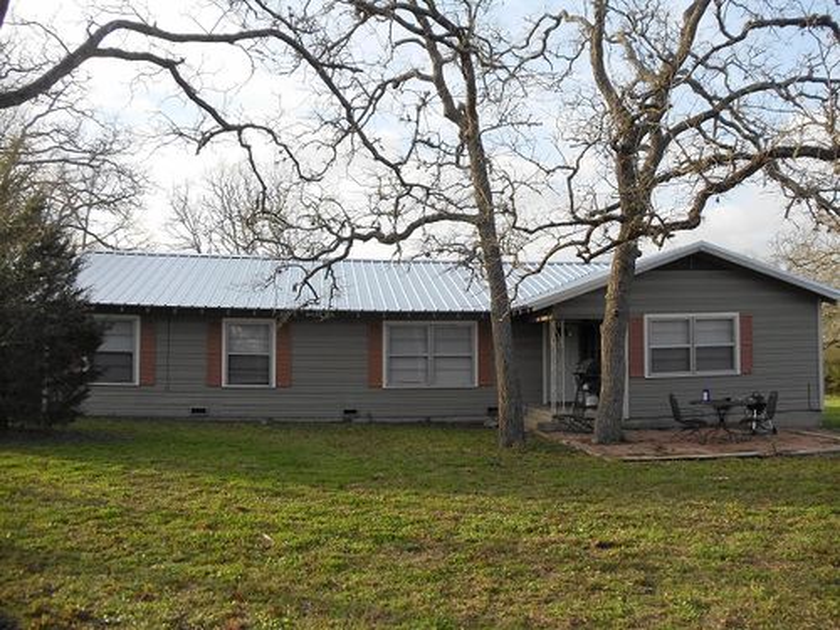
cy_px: 315
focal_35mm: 44
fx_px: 1068
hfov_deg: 42.9
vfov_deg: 32.9
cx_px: 420
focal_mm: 6
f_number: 3.5
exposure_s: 1/250
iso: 80
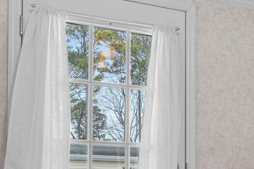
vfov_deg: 24.1
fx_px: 370
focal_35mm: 52
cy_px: 185
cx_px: 218
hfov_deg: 36.1
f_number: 6.3
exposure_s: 1/4
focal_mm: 14.4
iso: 200
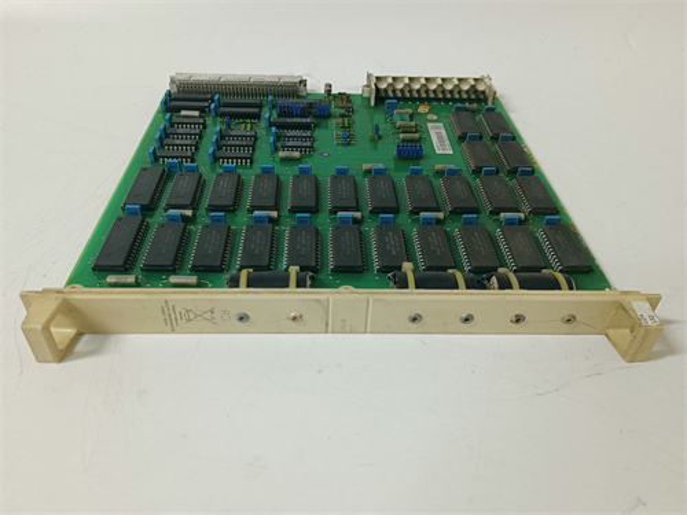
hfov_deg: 65.3
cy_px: 258
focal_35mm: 27
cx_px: 344
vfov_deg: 51.4
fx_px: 536
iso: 844
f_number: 1.9
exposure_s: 1/50
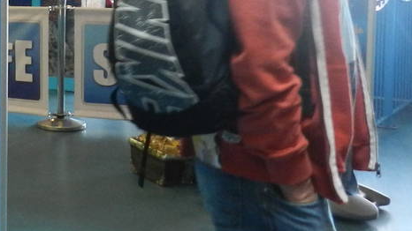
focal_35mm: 86
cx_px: -160
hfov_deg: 21.7
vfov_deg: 13.8
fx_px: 939
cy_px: -14
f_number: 3.4
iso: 400
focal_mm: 4
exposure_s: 1/25
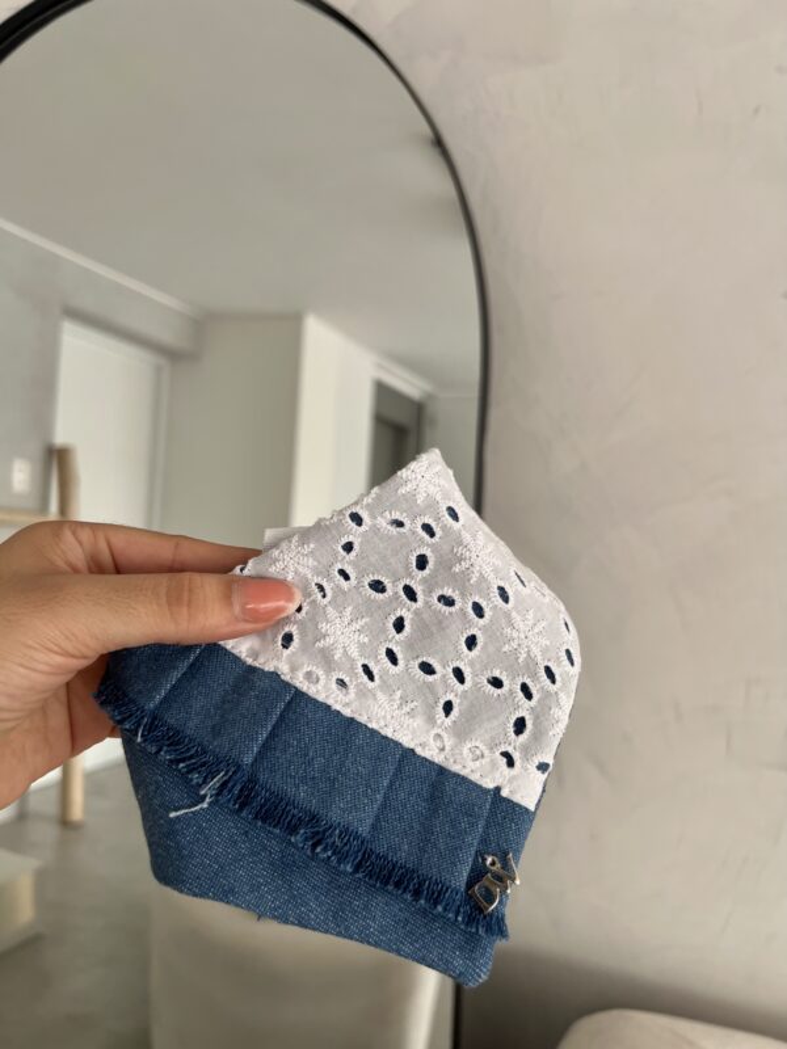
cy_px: 524
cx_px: 394
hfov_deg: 53.1
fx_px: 788
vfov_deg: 67.3
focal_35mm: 26
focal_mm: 5.7
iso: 100
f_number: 1.5
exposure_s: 1/121
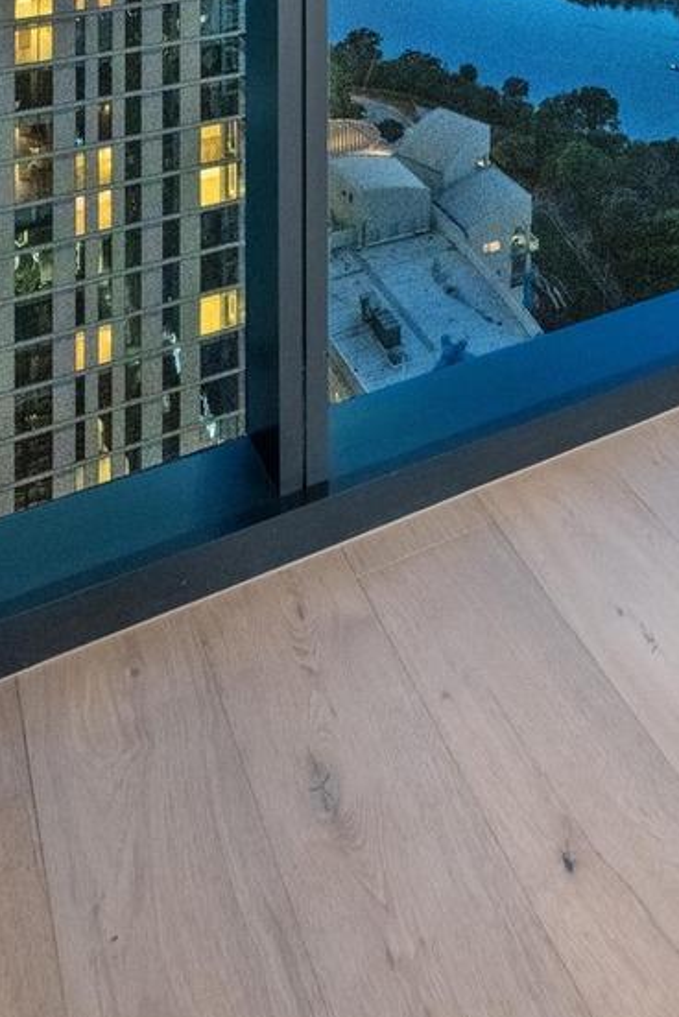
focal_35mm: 39
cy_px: -343
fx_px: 1102
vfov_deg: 33.7
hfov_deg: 33.9
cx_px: 458
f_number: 7.1
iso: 2500
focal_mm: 14
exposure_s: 1/4
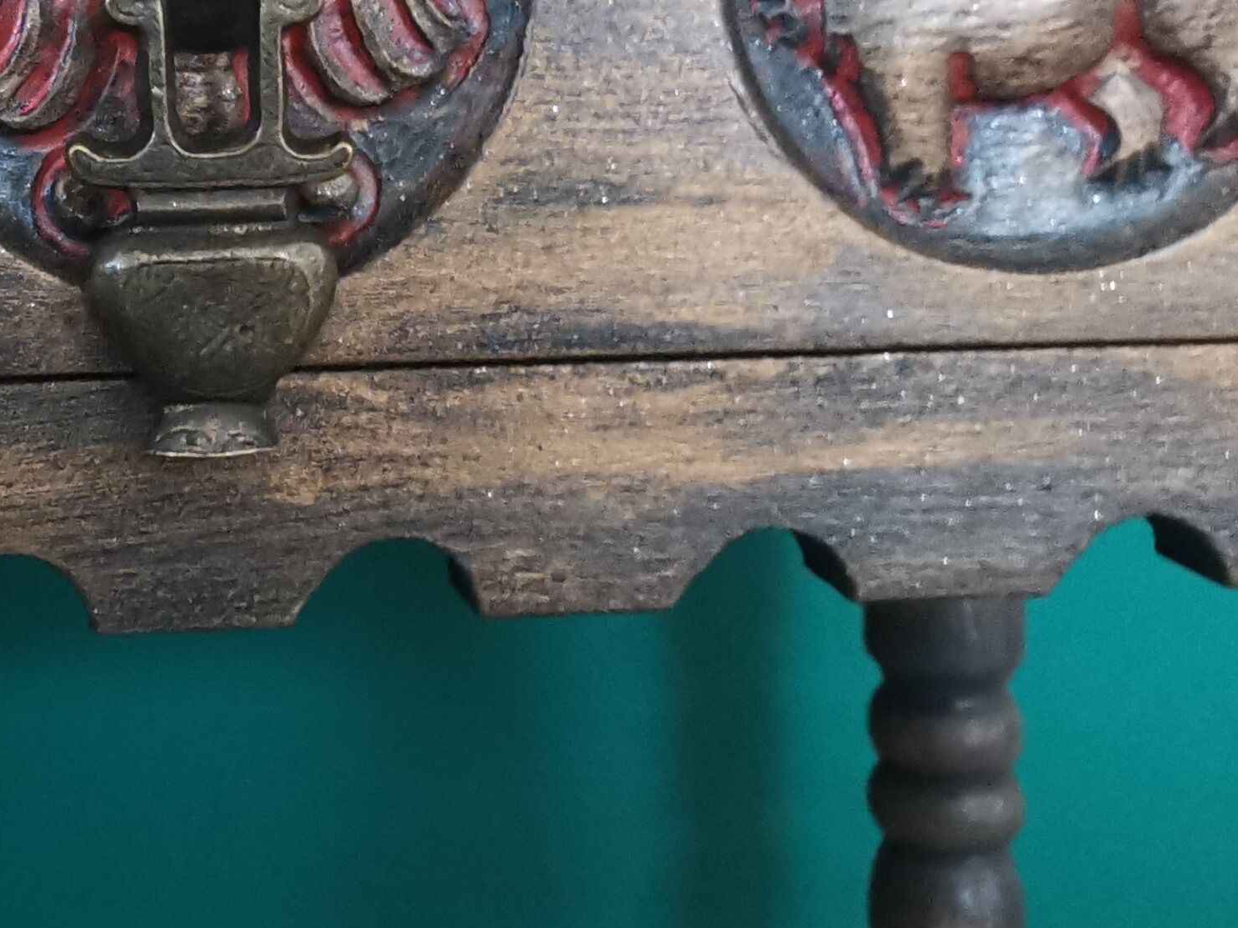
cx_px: 188
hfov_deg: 27.1
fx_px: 2503
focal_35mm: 70
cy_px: 90
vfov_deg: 20.6
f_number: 1.8
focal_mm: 4.75
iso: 2000
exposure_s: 1/16.7
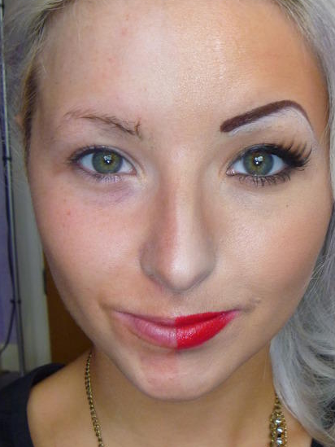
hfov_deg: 28.5
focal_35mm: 51
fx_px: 658
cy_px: 261
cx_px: 210
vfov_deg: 37.4
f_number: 3.5
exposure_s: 1/60
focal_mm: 6.3
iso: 200
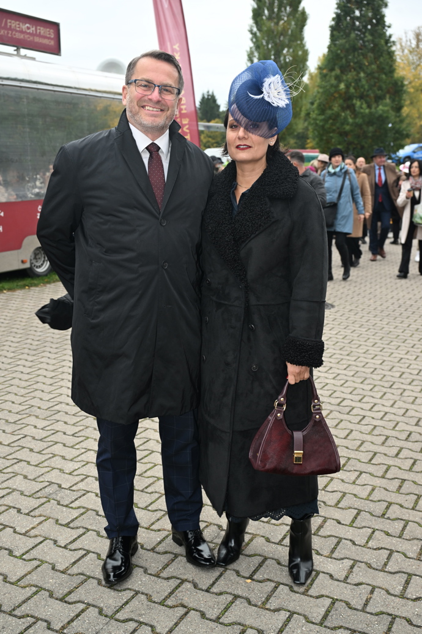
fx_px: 703
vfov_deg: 48.5
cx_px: 211
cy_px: 317
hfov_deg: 33.4
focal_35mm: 40
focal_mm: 40
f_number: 5
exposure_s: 1/250
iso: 400
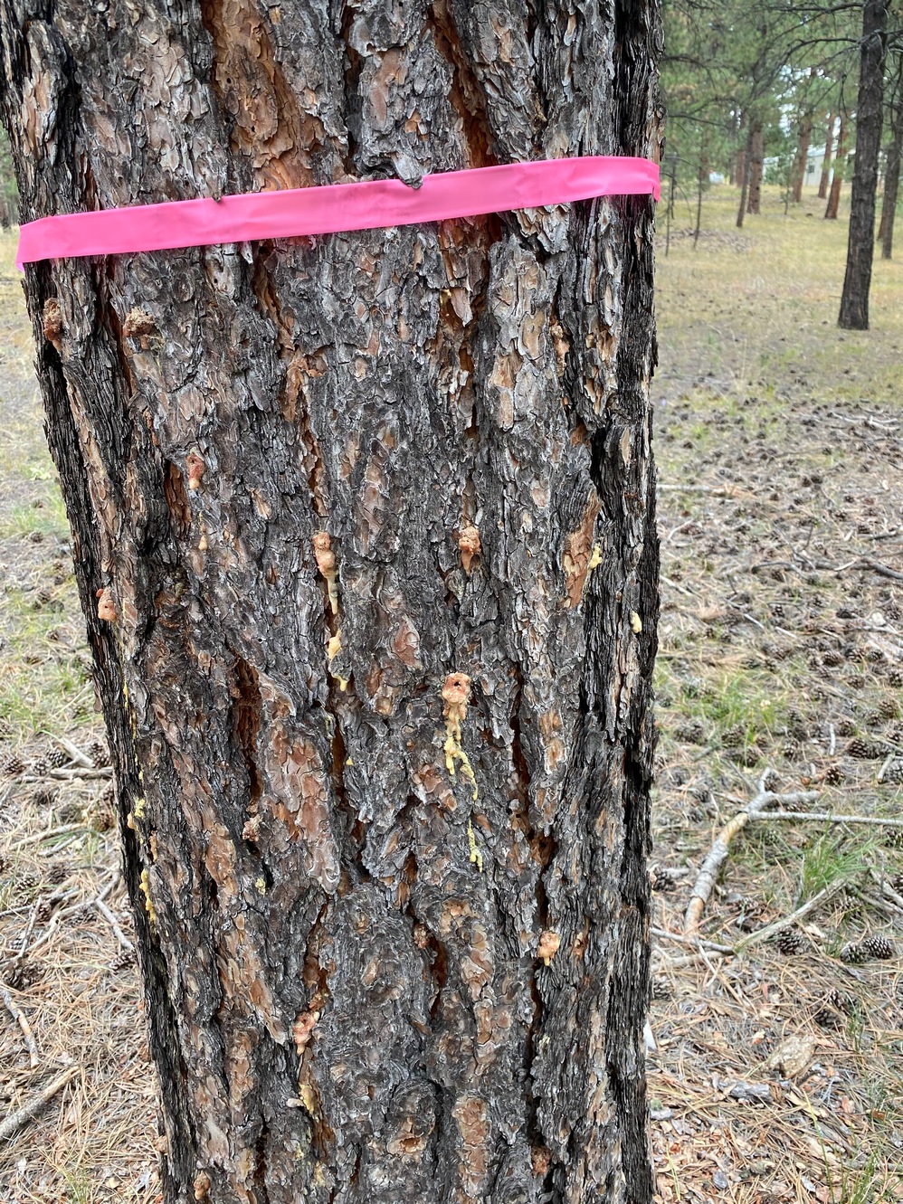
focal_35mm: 26
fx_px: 904
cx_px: 452
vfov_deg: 67.3
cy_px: 602
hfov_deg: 53.1
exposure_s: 1/122
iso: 64
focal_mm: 4.25
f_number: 1.8
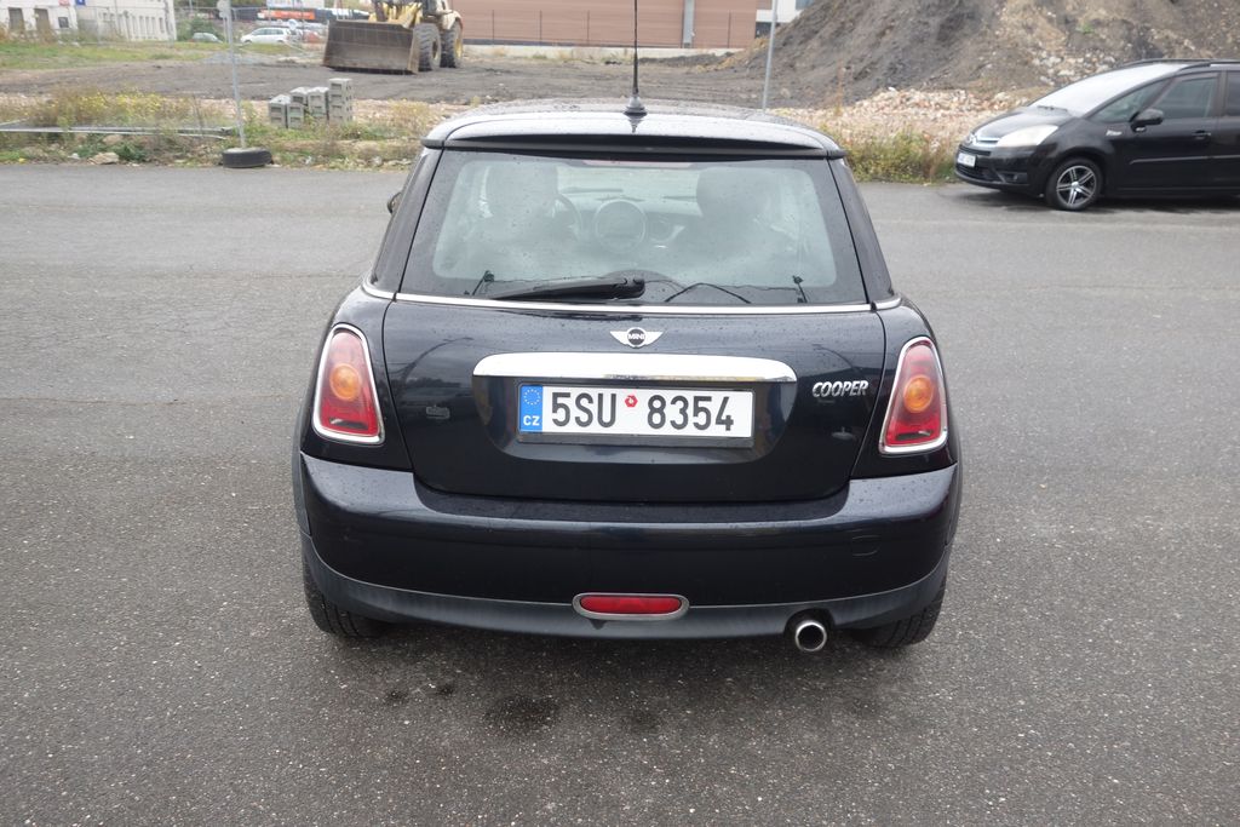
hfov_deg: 65.5
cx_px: 620
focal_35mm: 28
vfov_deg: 46.4
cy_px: 414
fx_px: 965
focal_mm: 10.4
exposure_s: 1/100
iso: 125
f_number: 3.5
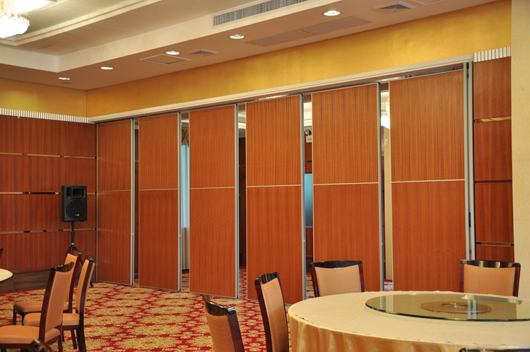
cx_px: 265
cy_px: 176
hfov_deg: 43.7
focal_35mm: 45
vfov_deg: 29.8
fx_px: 662
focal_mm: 30
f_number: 4.2
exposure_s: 1/8
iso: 200
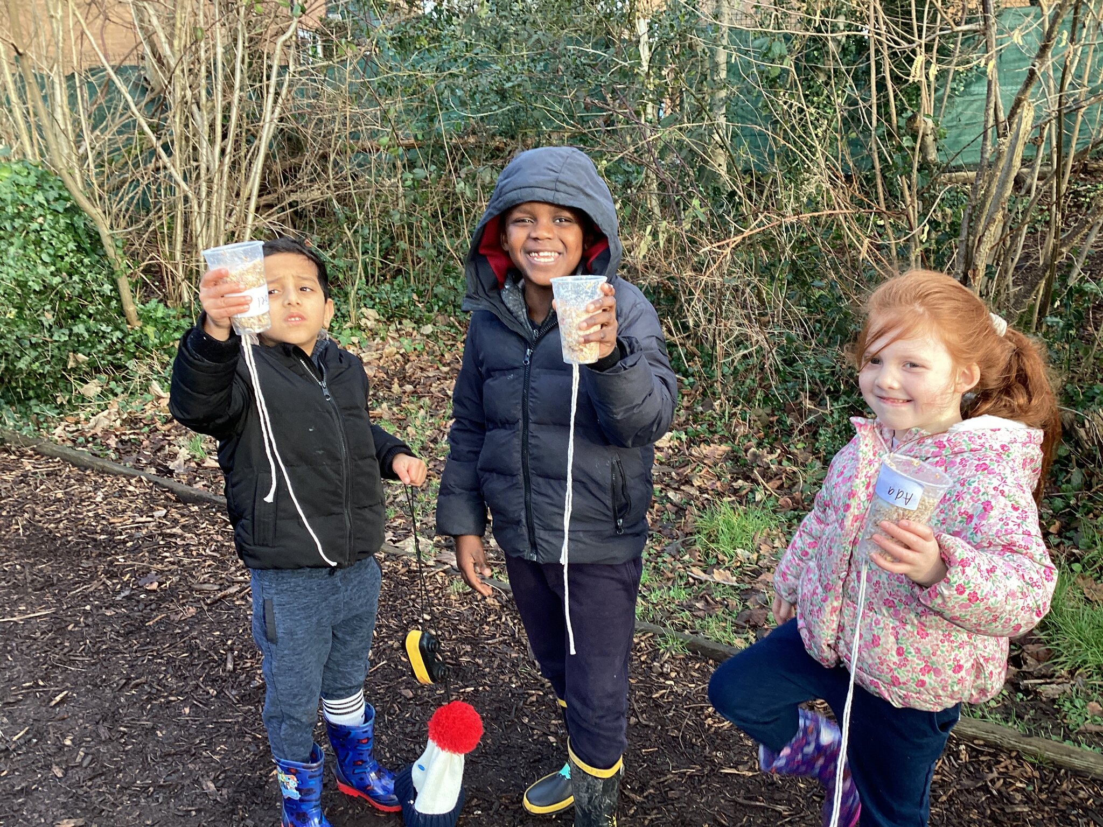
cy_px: 414
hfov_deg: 58.4
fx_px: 988
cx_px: 552
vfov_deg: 45.4
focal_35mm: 31
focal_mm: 3.3
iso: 25
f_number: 2.4
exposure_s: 1/100
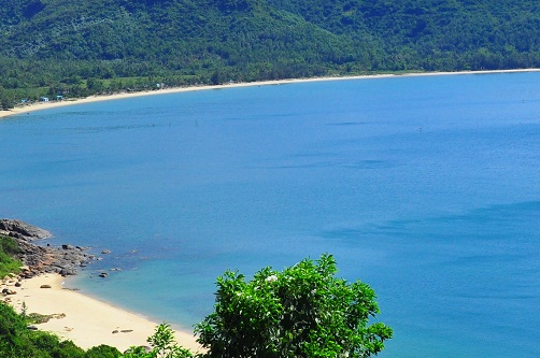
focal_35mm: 100
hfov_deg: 20.0
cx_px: 485
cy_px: 138
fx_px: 1498
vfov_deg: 13.6
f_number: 10
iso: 250
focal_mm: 26
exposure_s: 1/400
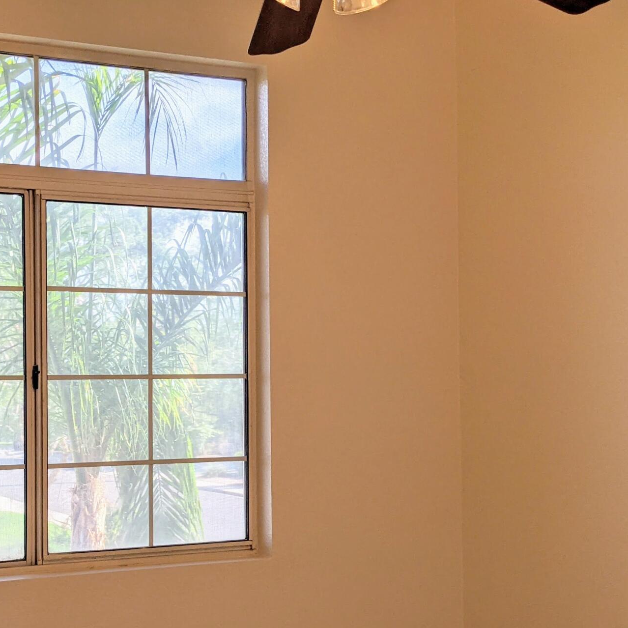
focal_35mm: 56
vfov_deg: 30.5
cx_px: 158
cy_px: 372
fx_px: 1149
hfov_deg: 30.1
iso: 39
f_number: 1.73
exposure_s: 1/121
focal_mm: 4.38
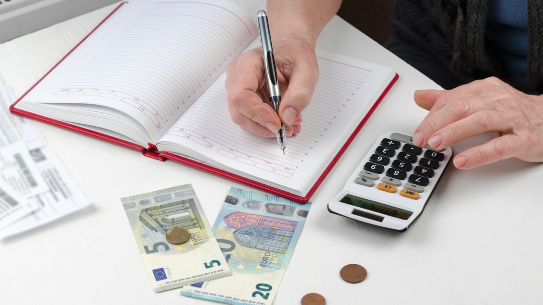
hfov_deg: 26.8
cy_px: 166
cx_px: 271
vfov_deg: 15.3
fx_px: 1138
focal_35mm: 79
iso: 250
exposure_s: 1/100
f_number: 6.3
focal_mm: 50
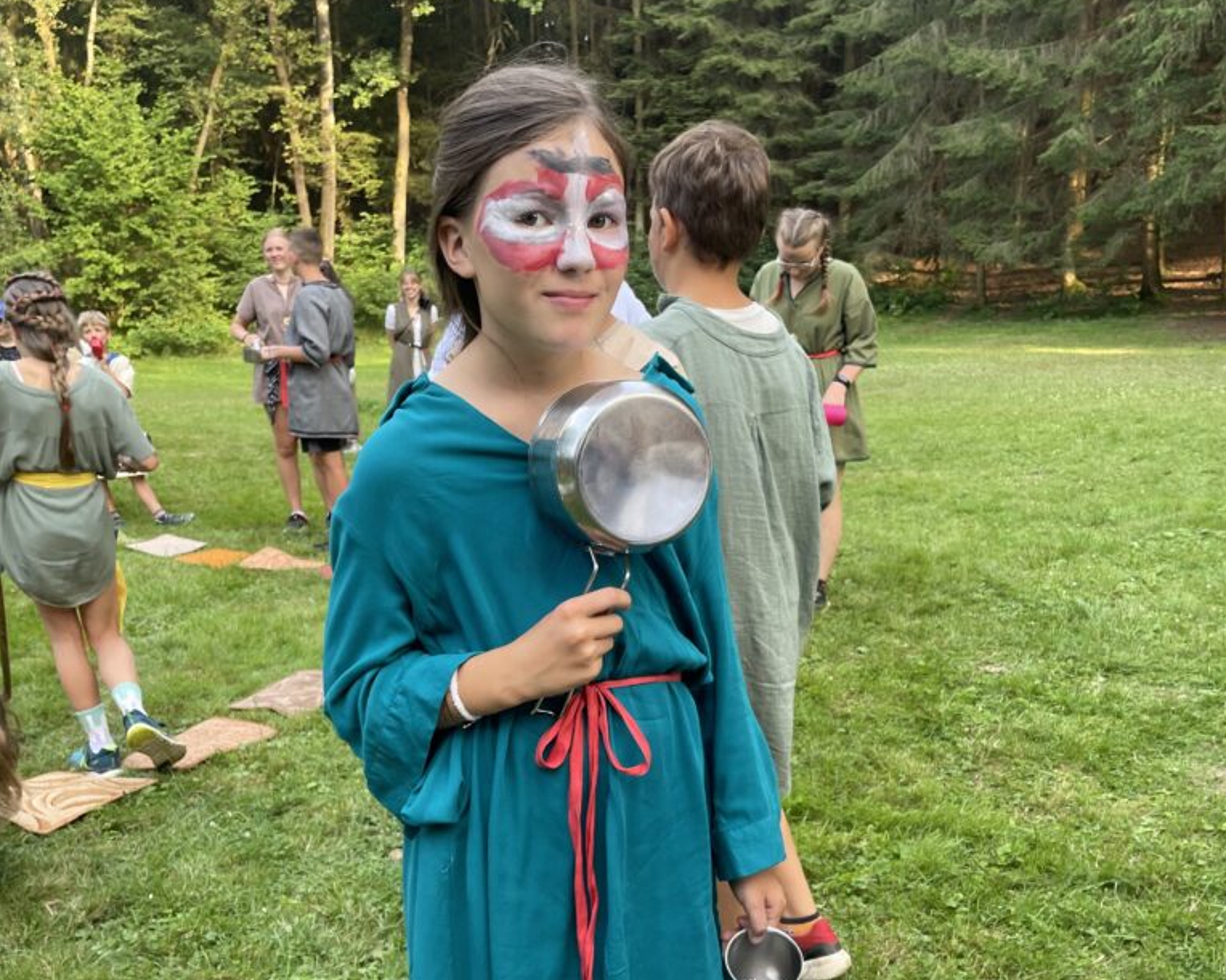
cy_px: 605
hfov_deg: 52.8
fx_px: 1234
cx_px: 615
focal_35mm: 34
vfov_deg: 43.1
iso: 40
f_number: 1.6
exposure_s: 1/121
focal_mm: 4.2
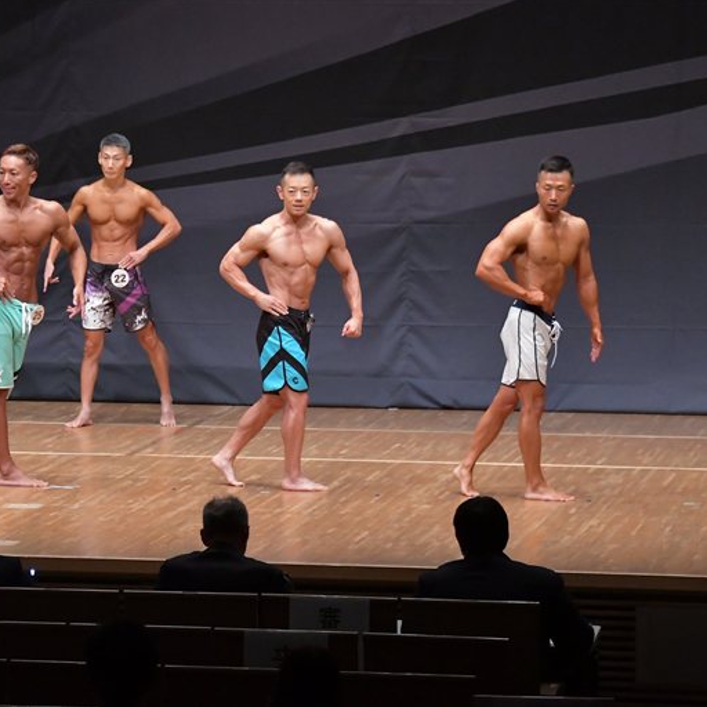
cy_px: 352
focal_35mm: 202
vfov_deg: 8.7
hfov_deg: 8.7
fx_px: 4668
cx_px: 187
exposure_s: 1/400
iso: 6400
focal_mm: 105
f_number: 5.6
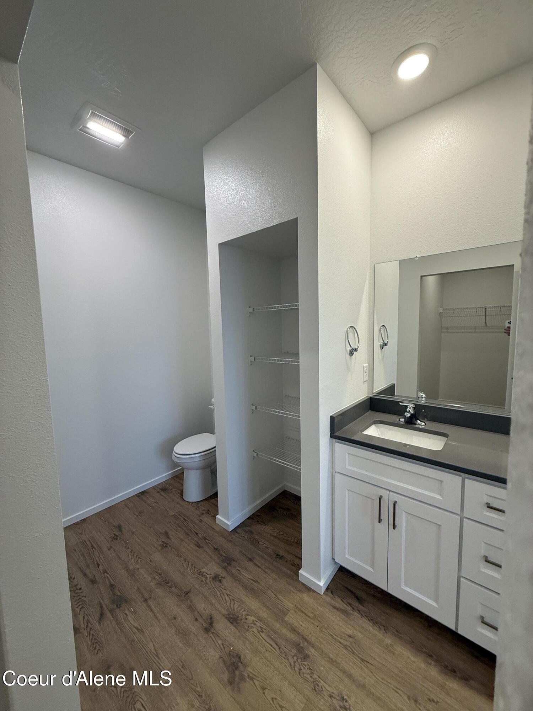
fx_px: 287
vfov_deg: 102.1
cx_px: 266
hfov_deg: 85.7
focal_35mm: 14
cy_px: 356
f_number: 2.2
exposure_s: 1/120
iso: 200
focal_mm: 2.22
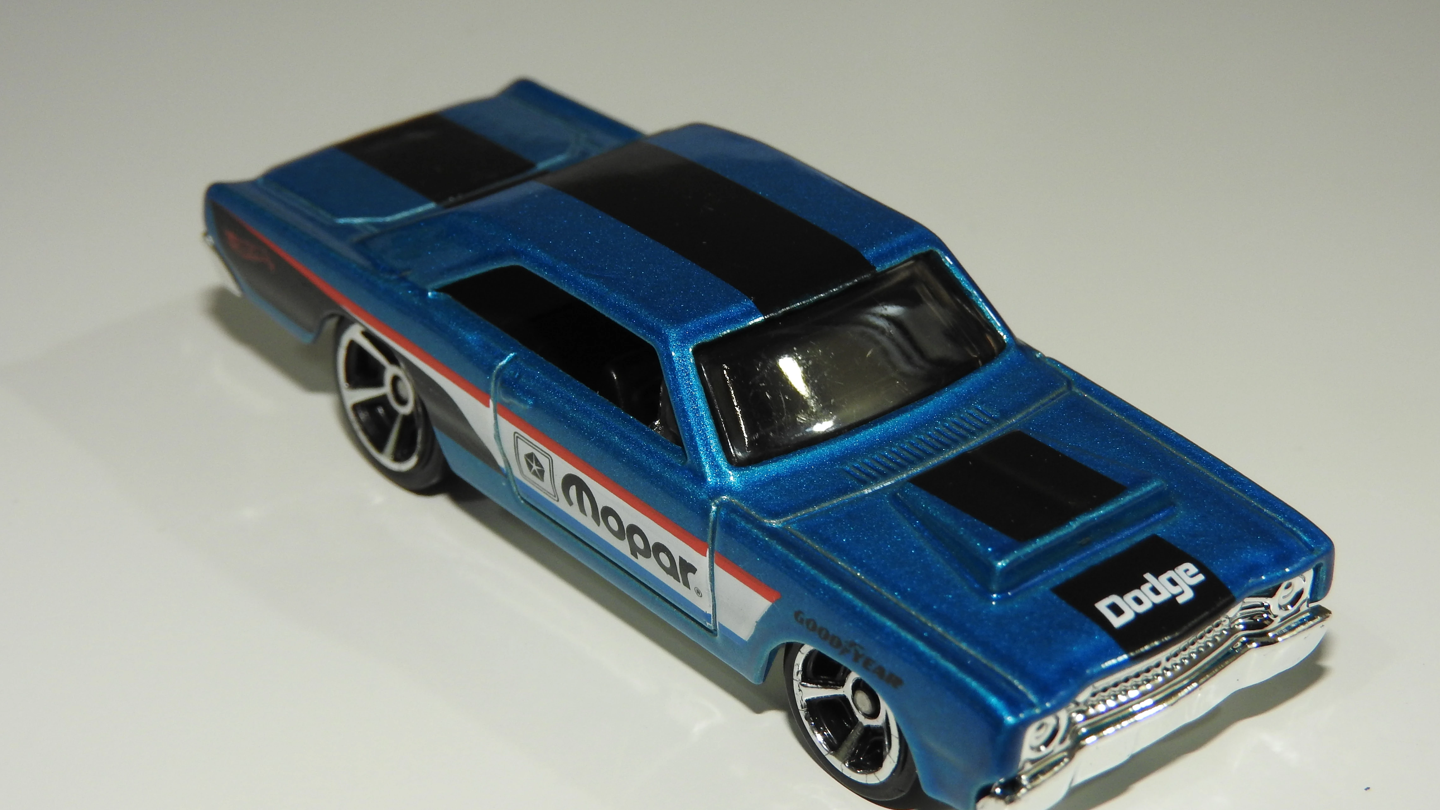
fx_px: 2940
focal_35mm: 77
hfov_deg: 27.5
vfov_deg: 15.7
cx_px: 715
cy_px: 452
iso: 200
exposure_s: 1/30
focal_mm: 12.5
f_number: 5
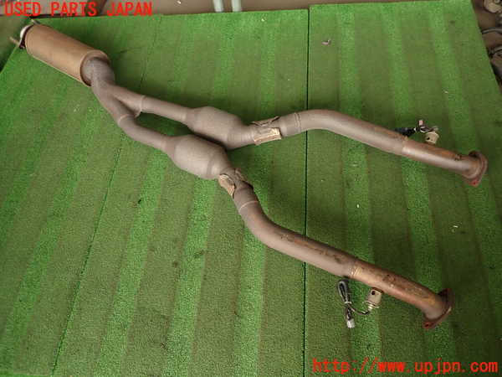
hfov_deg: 69.4
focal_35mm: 25
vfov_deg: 54.9
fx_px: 363
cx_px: 251
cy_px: 188
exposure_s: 1/60
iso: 100
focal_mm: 4.5
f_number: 2
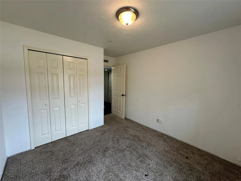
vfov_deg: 85.7
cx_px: 120
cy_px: 90
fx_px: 97
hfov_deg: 102.1
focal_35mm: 14
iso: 100
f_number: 2.2
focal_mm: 2.22
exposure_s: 1/120
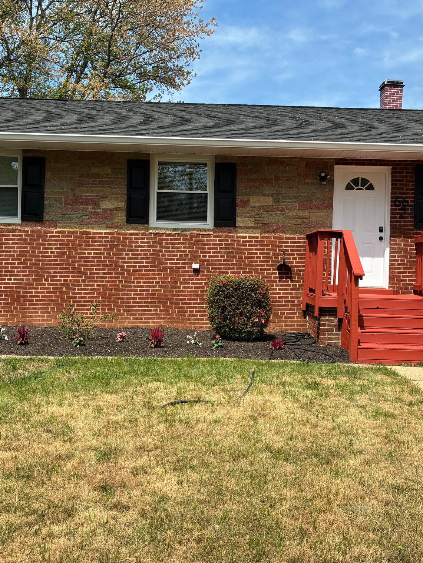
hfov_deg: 40.7
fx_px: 570
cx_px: 224
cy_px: 280
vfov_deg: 52.6
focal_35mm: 35
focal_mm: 4.2
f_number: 1.64
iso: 20
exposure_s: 1/1125
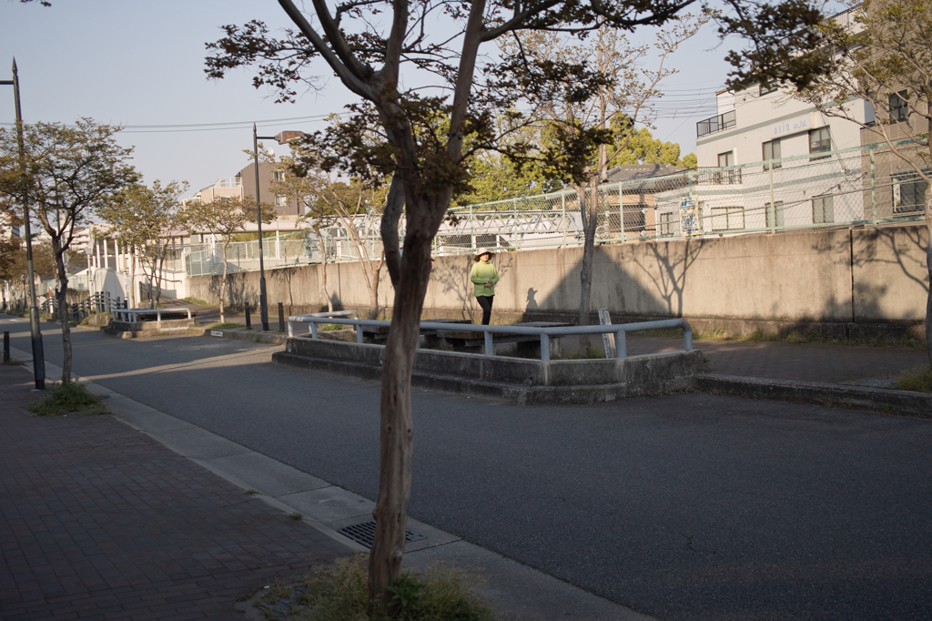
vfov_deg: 32.6
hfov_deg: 47.4
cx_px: 466
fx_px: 1061
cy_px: 310
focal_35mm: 41
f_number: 2.8
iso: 100
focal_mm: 24.2
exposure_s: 1/1000
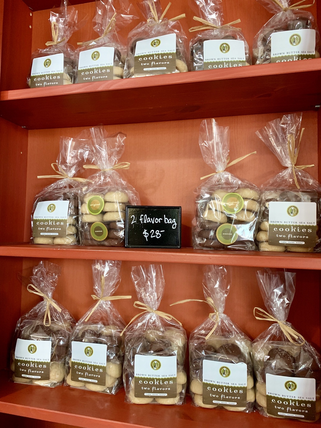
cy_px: 214
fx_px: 321
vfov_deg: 67.3
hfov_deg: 53.1
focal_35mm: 26
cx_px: 160
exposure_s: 1/60
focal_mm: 4.25
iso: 400
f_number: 1.8
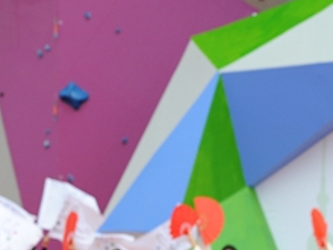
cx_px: 503
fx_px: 2357
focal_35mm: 245
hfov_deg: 7.9
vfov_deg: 6.0
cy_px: 383
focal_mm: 70
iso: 800
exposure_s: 1/1250
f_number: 4.5
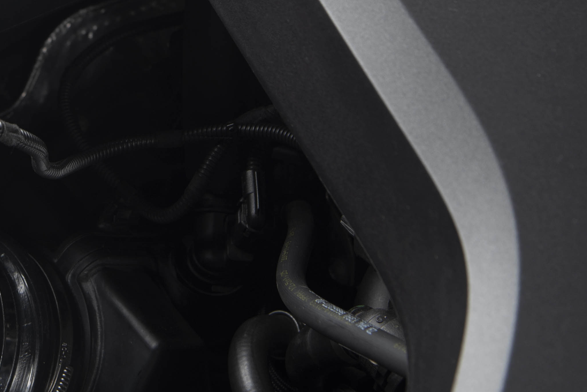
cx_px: 29
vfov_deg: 11.9
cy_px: -127
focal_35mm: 112
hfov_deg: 17.9
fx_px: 1827
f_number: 5.6
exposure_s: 1/125
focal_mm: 38
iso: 100
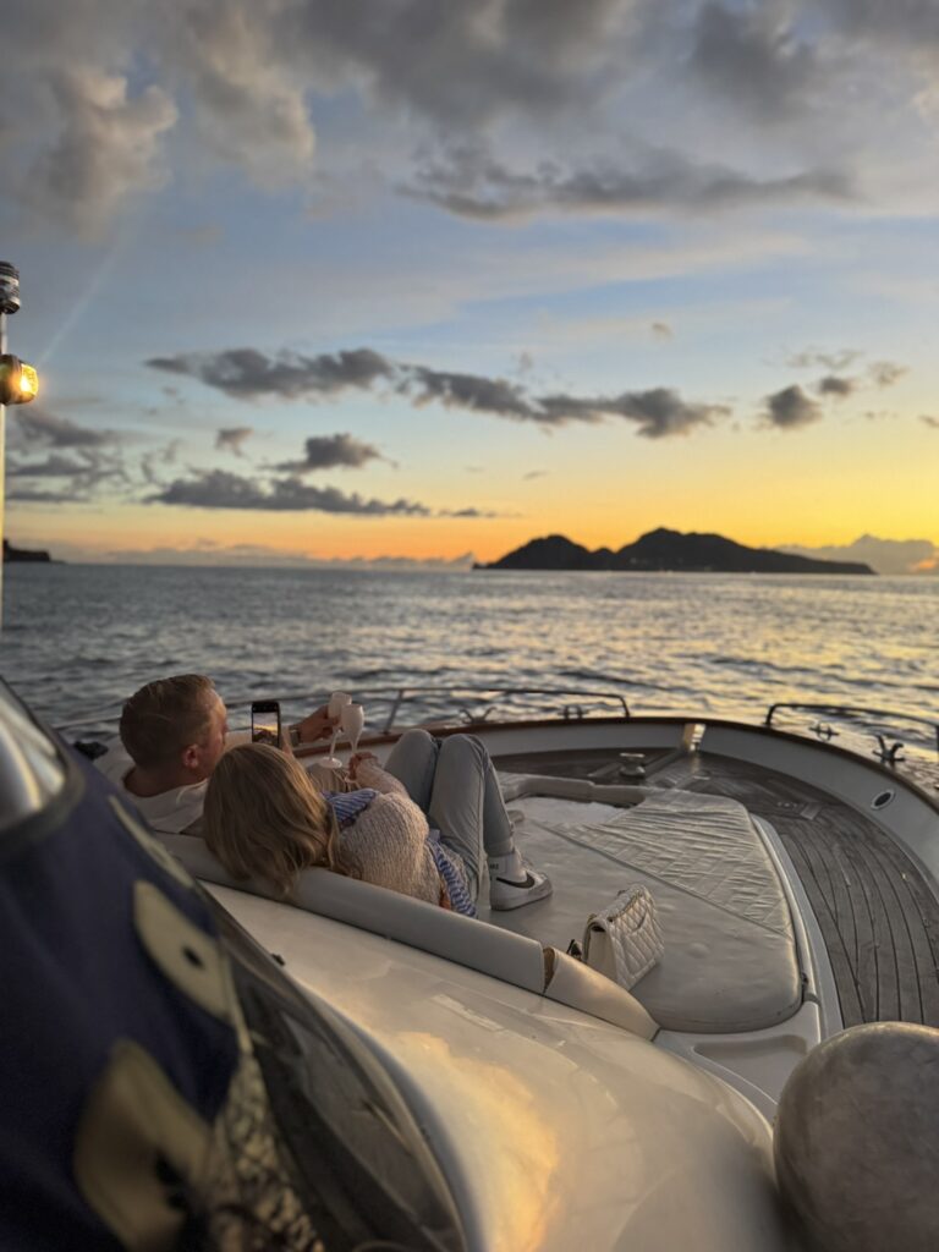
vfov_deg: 71.6
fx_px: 868
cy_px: 626
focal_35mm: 24
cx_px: 470
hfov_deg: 56.8
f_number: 1.78
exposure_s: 1/60
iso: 640
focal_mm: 6.76
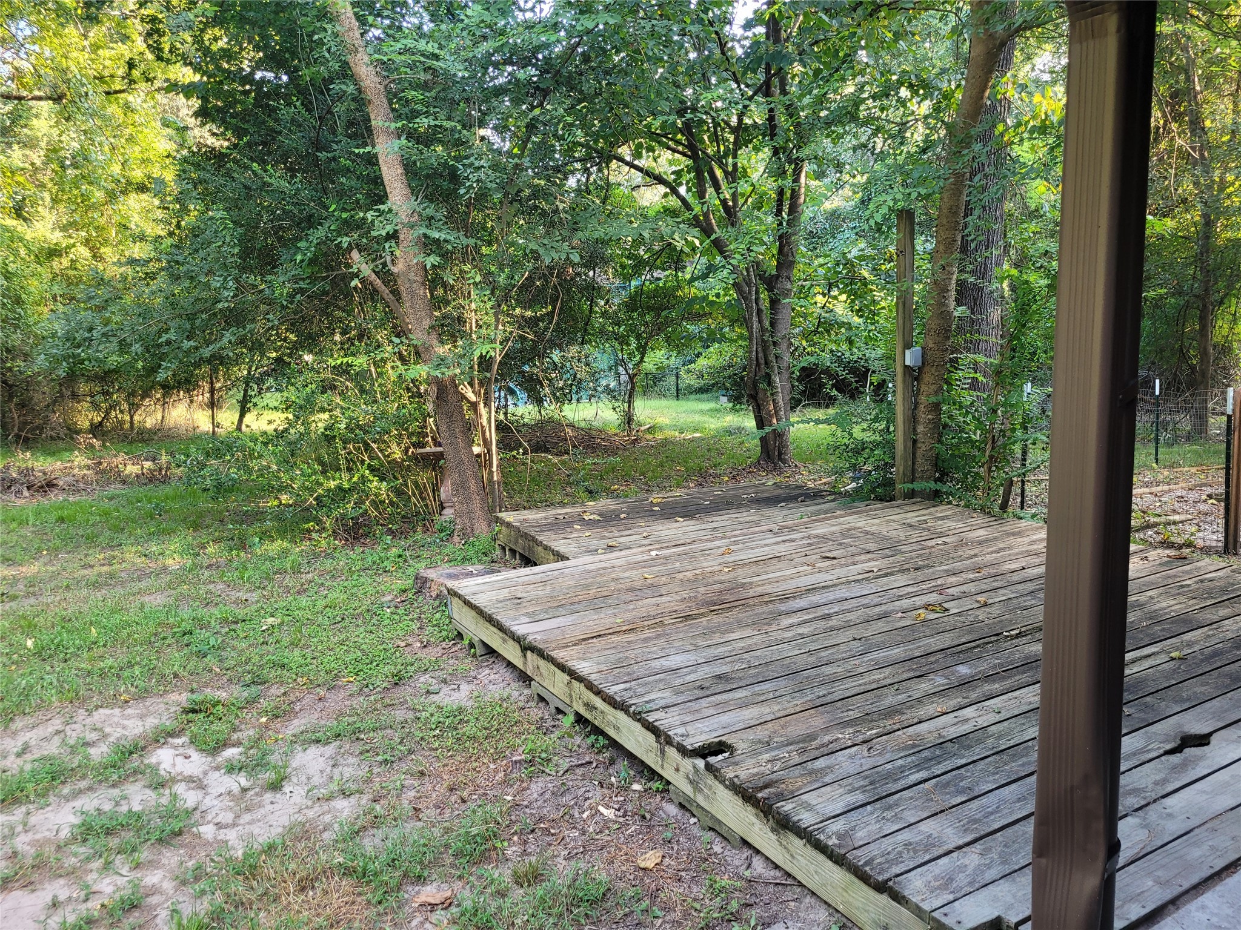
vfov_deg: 53.1
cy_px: 465
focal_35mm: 26
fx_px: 932
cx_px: 620
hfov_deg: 67.3
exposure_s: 1/120
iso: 100
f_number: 1.8
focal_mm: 5.4
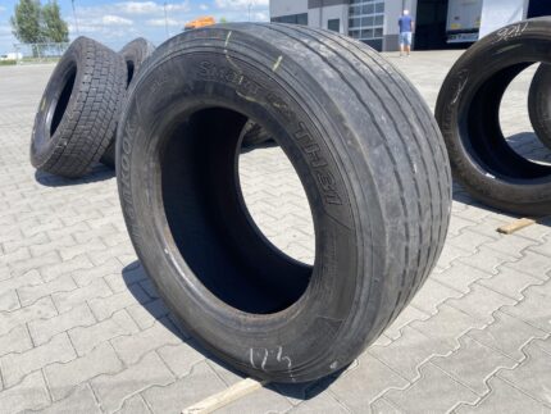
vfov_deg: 53.1
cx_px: 276
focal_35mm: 26
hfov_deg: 67.3
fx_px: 414
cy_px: 207
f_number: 1.8
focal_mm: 4.25
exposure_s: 1/1629
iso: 32
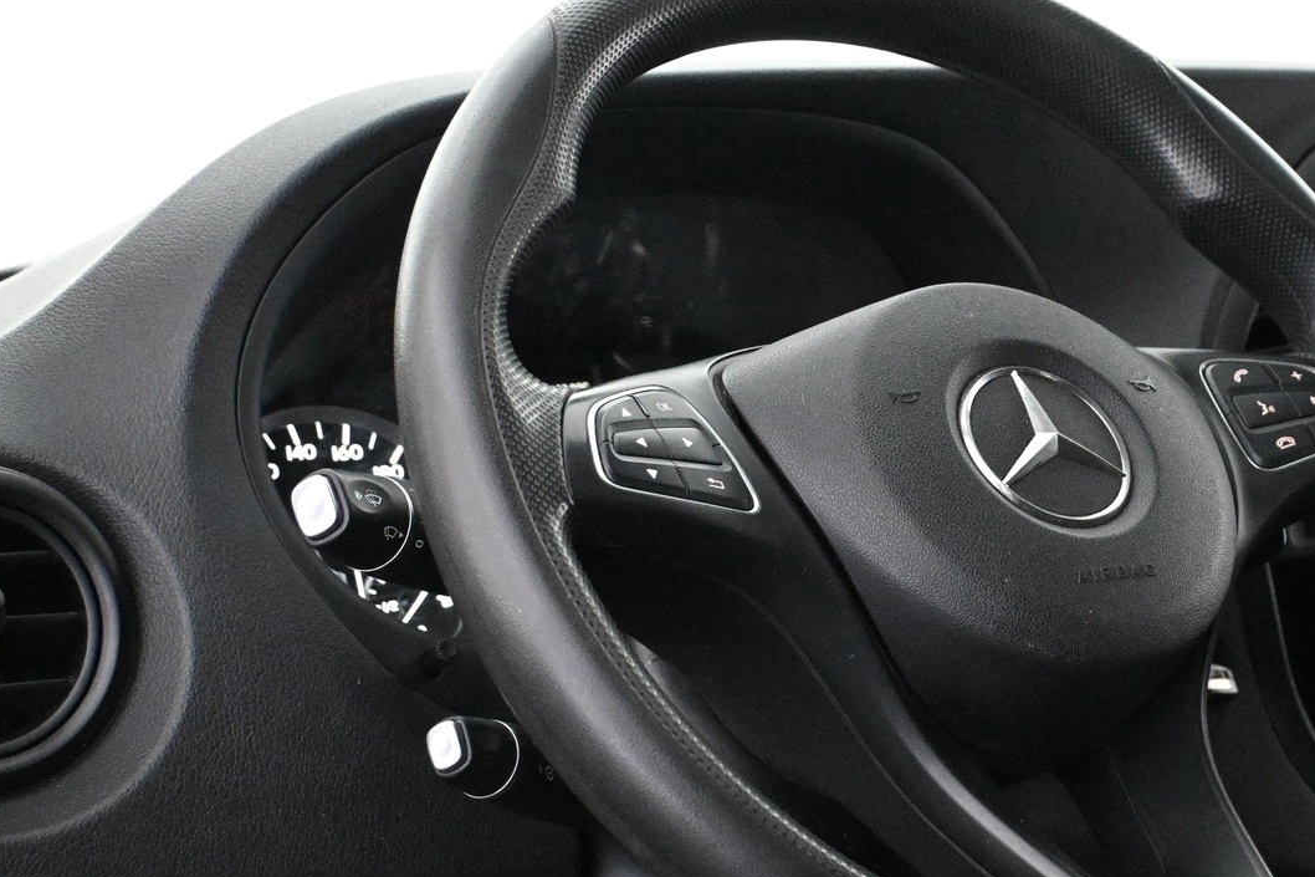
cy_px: 480
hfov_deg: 27.6
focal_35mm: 72
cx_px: 953
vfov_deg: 18.8
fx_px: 2643
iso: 9000
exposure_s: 1/60
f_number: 5
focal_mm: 31.5
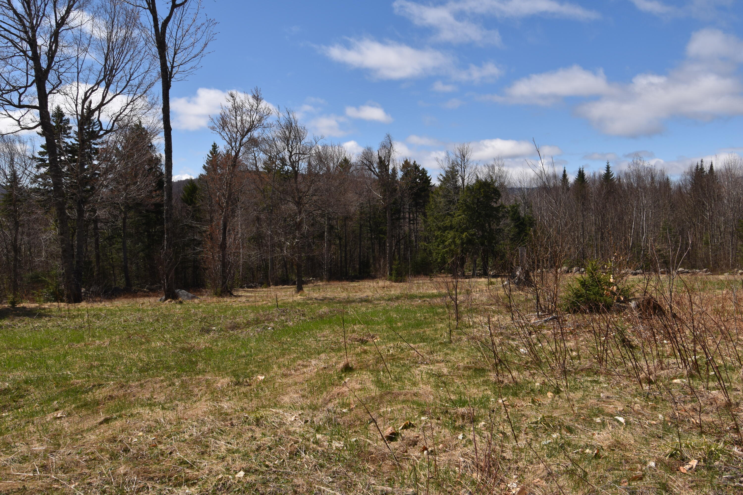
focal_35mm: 30
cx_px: 372
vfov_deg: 43.6
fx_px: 619
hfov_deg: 61.9
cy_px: 248
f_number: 10
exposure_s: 1/200
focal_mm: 20
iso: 100
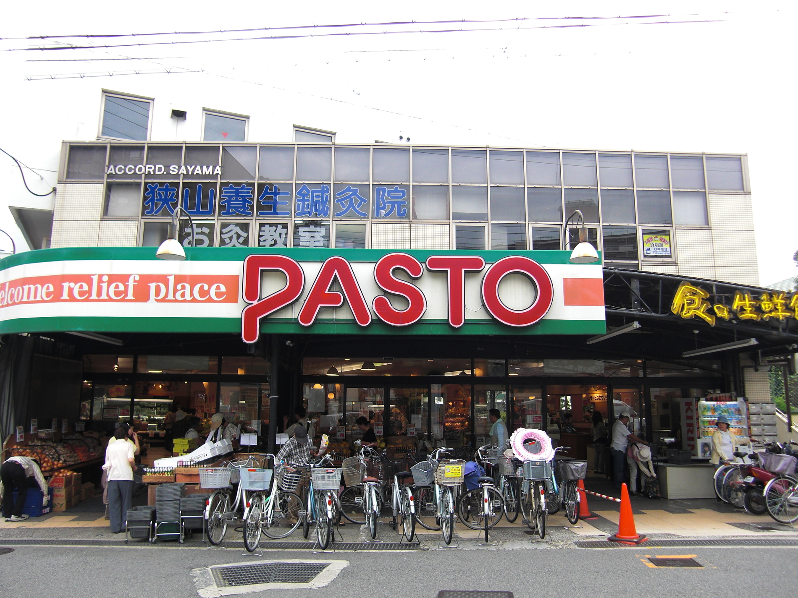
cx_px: 399
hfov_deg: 63.4
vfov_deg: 49.7
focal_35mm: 28
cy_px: 299
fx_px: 645
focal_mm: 4.9
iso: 50
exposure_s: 1/160
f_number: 2.6
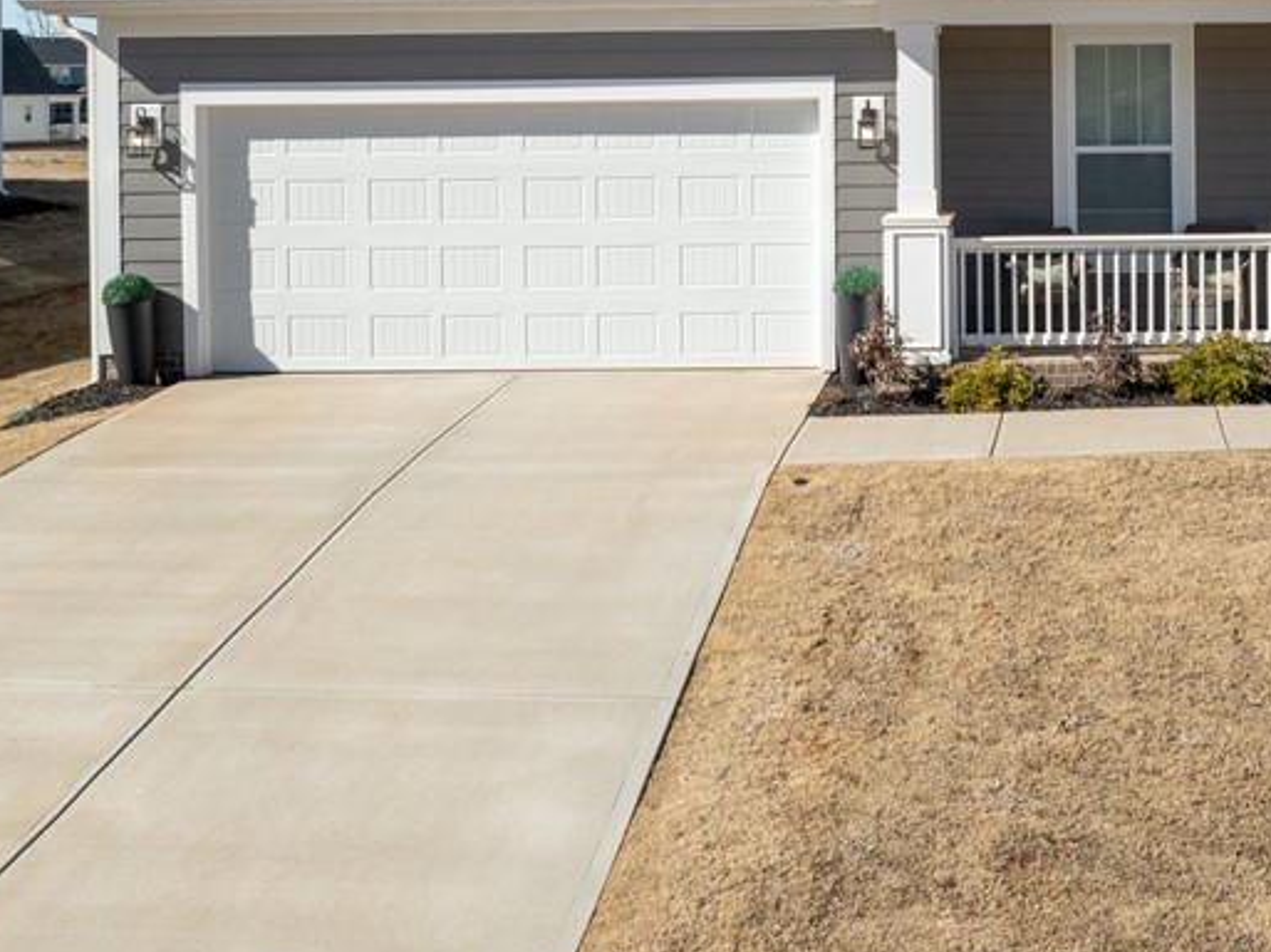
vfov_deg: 28.6
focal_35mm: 48
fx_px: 1761
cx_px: 1089
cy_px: 26
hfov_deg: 37.6
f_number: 4.5
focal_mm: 12.29
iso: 100
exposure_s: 1/160
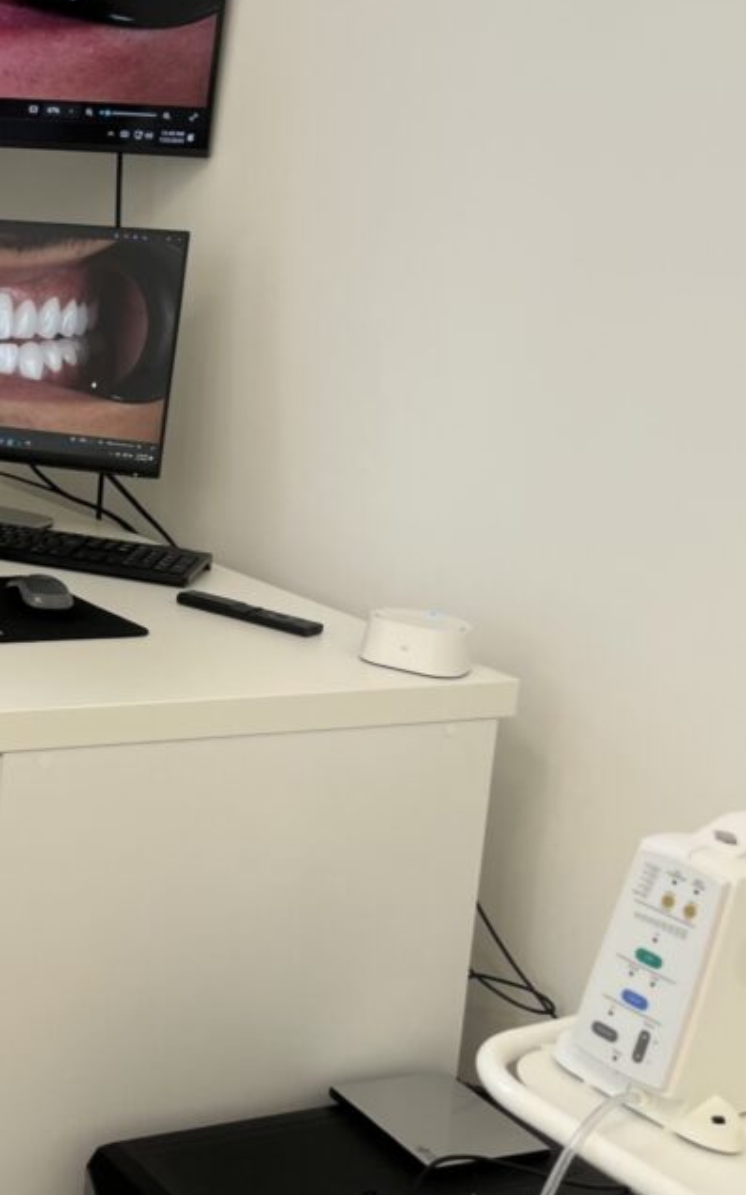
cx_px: -286
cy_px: 427
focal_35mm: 52
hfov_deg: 21.8
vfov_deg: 38.6
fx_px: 1693
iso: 50
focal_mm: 5.1
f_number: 1.6
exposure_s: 1/100
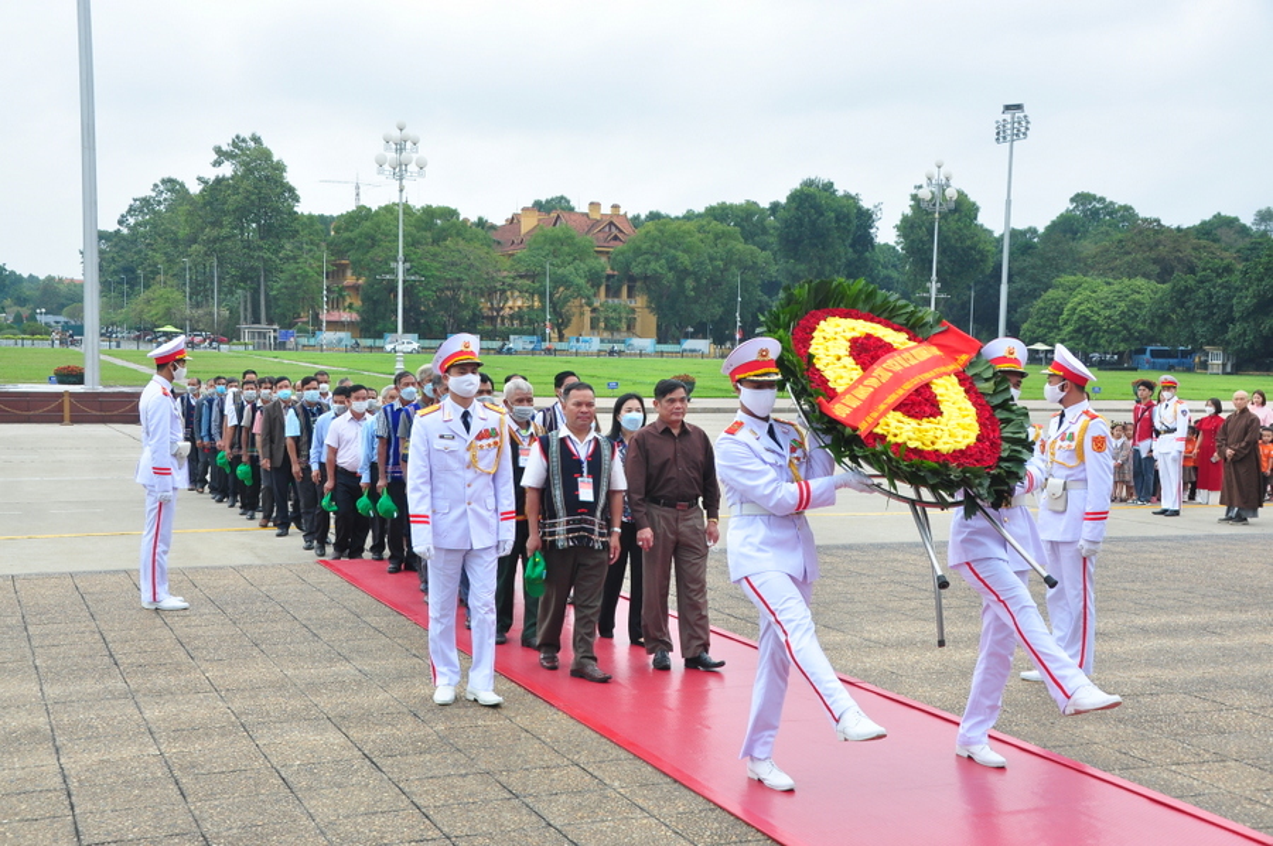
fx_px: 1589
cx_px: 636
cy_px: 423
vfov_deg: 29.8
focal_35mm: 45
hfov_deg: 43.6
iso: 400
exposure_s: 1/125
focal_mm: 30
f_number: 10
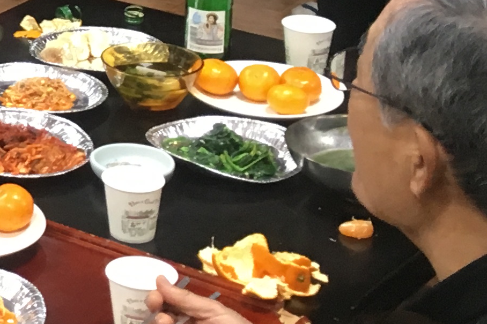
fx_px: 1812
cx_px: -423
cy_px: -158
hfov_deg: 13.5
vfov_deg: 9.9
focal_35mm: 134
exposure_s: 1/30
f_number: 2.2
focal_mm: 4.15
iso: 100
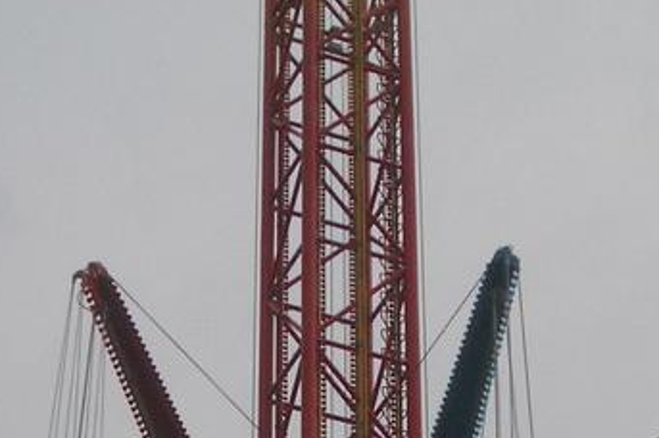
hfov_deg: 15.1
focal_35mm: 136
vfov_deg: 9.5
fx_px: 2487
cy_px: 809
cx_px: 355
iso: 50
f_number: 4.3
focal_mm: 5.8
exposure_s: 1/200
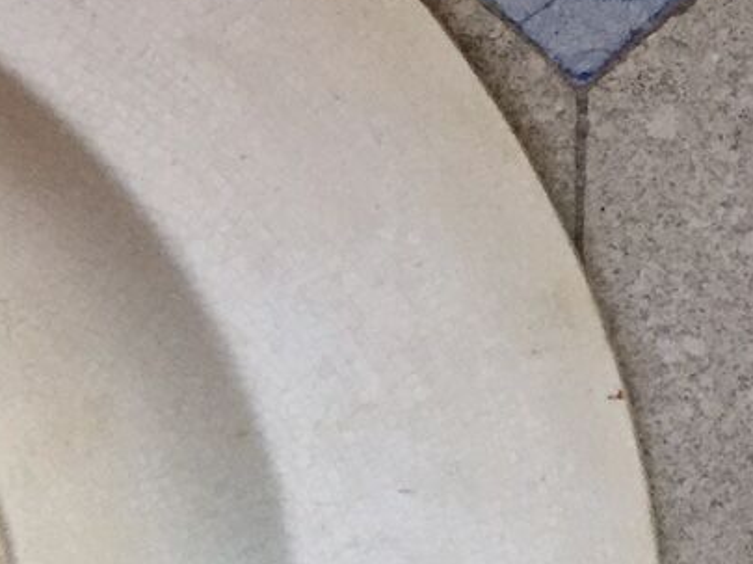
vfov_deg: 12.4
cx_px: -482
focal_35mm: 117
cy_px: 665
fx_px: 2543
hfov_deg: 15.2
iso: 64
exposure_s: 1/33
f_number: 2.2
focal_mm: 4.15
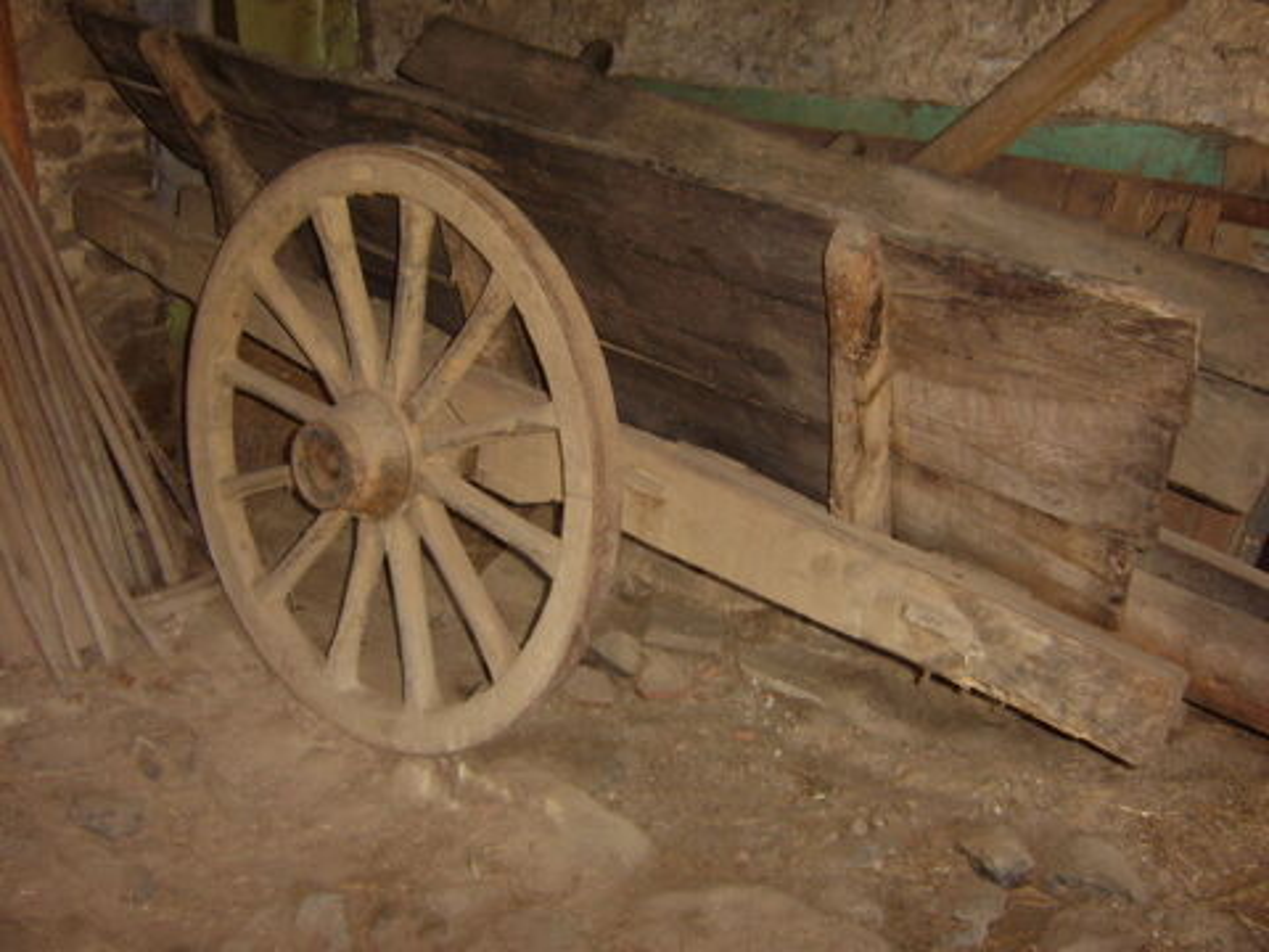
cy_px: 476
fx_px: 1136
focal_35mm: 31
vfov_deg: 45.4
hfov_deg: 58.4
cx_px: 634
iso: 141
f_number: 2.7
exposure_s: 1/30
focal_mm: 8.13
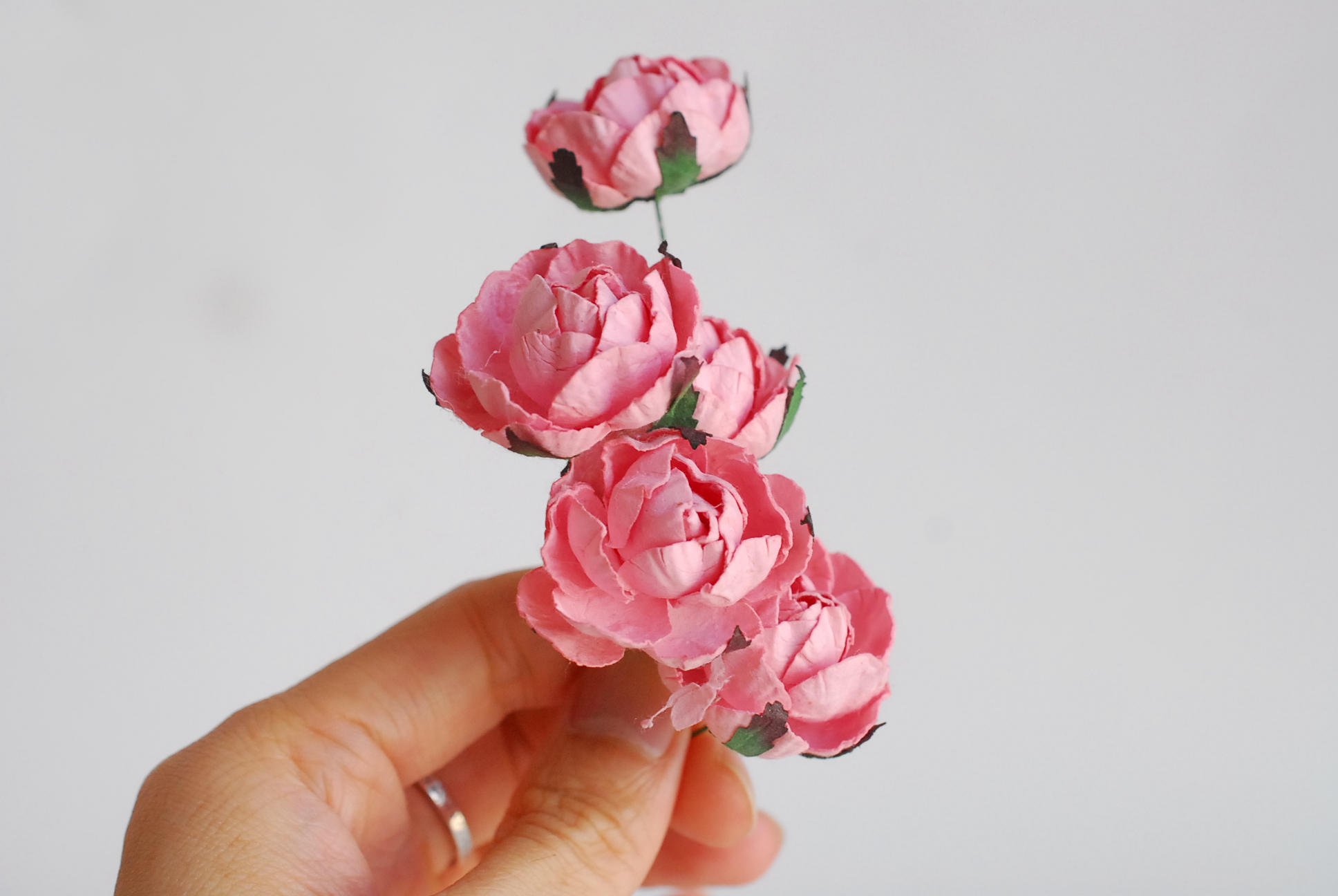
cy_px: 448
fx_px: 2233
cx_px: 669
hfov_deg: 33.4
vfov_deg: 22.7
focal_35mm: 60
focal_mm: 40
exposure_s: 1/125
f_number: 5.6
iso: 800
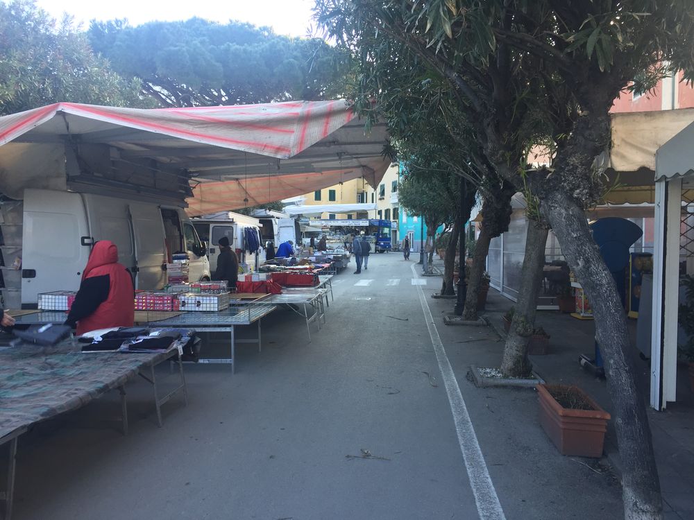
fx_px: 581
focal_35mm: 29
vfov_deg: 48.2
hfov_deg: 61.7
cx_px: 347
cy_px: 260
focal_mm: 4.15
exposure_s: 1/100
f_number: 2.2
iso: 40
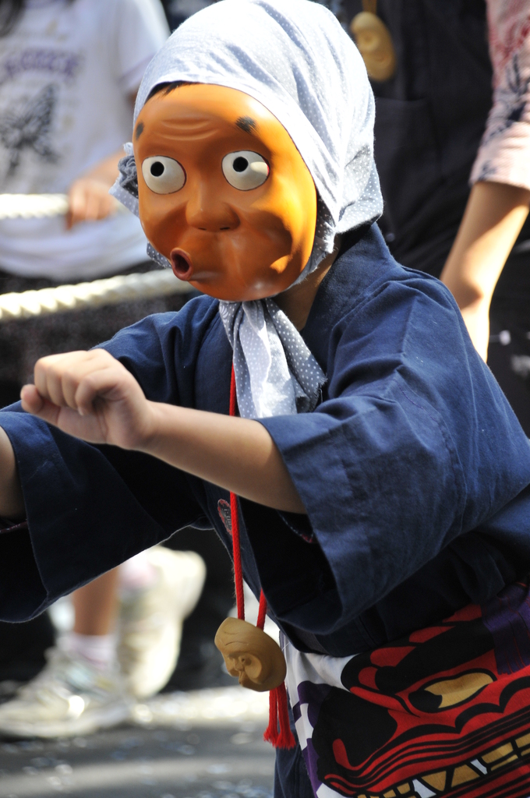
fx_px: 6642
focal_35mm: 300
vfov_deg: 6.9
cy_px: 399
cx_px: 265
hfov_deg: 4.6
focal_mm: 200
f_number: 6.3
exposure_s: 1/125
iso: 500
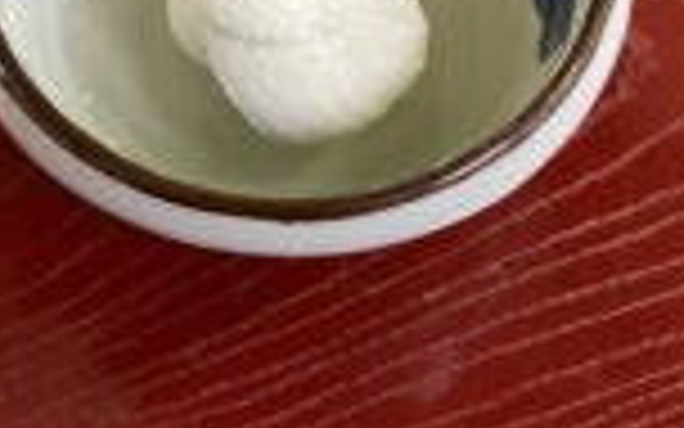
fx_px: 1510
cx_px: 295
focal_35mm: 81
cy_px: -47
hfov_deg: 25.5
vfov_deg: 15.7
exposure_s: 1/60
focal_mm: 3.3
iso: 320
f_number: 2.4
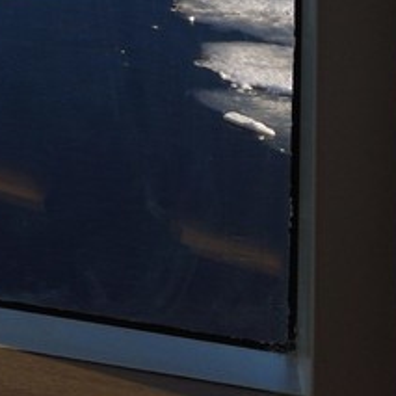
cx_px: -980
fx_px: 2394
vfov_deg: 8.6
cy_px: -547
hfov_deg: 7.6
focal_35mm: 185
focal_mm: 29
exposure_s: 1/200
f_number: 16
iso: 400
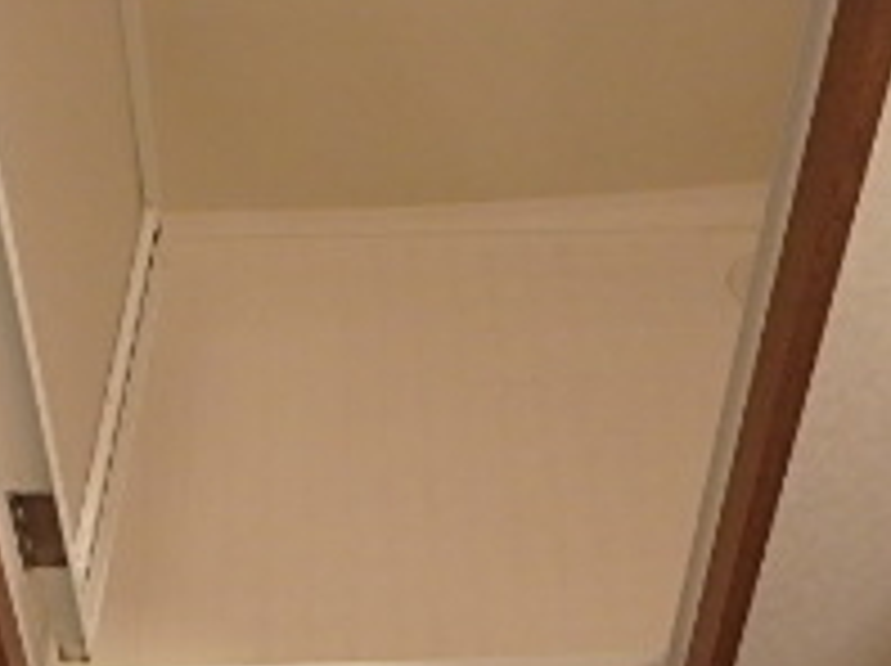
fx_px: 1748
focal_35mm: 68
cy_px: 873
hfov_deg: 28.4
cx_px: 279
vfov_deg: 19.8
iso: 400
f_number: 3.5
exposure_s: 1/30
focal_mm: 3.7
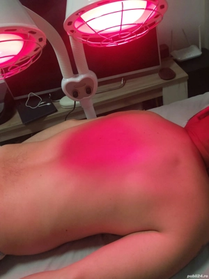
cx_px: 104
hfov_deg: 56.8
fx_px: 193
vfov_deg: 71.6
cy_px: 140
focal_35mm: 24
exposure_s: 1/50
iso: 200
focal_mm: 5.23
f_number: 1.8
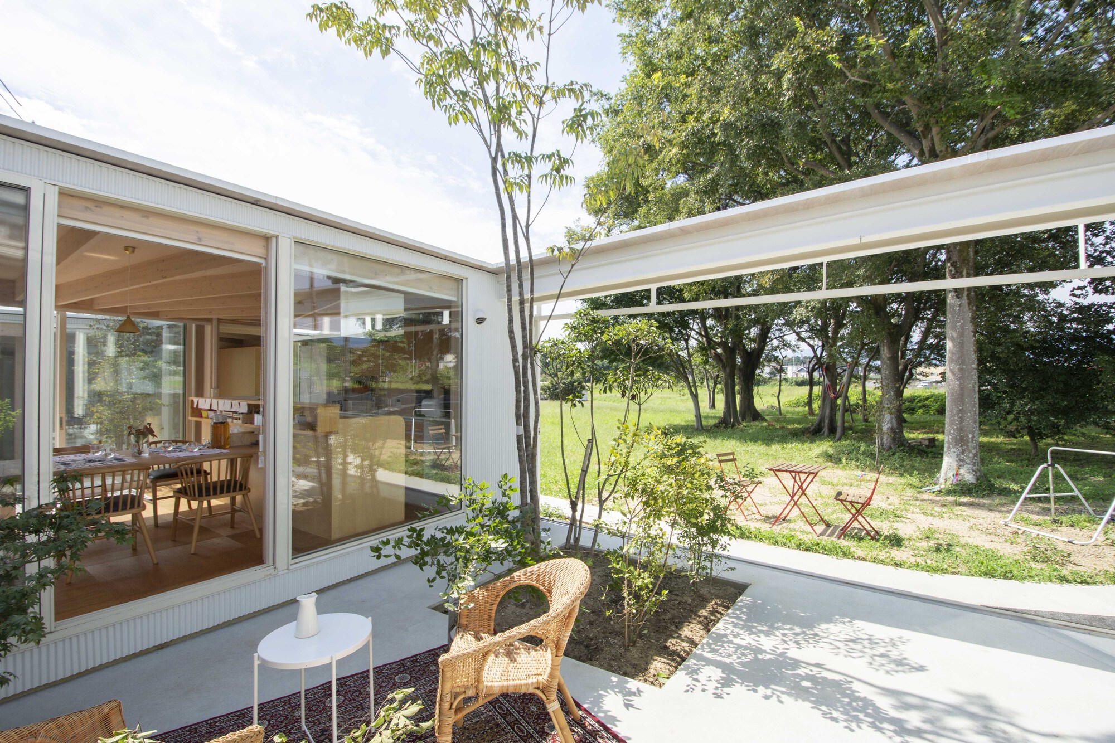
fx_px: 465
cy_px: 372
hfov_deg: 100.4
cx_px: 558
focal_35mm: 15
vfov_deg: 77.3
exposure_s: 1/200
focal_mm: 10
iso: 100
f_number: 7.1
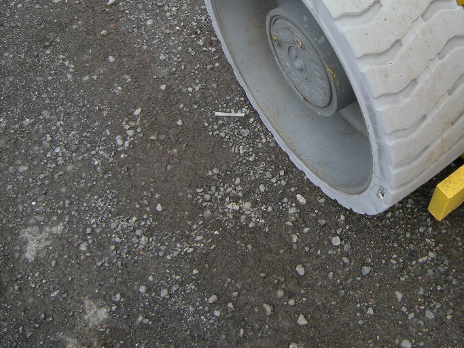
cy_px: 105
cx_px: 347
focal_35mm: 42
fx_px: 563
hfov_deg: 43.4
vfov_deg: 33.9
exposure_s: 1/370
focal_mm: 4.7
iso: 64
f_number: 2.8
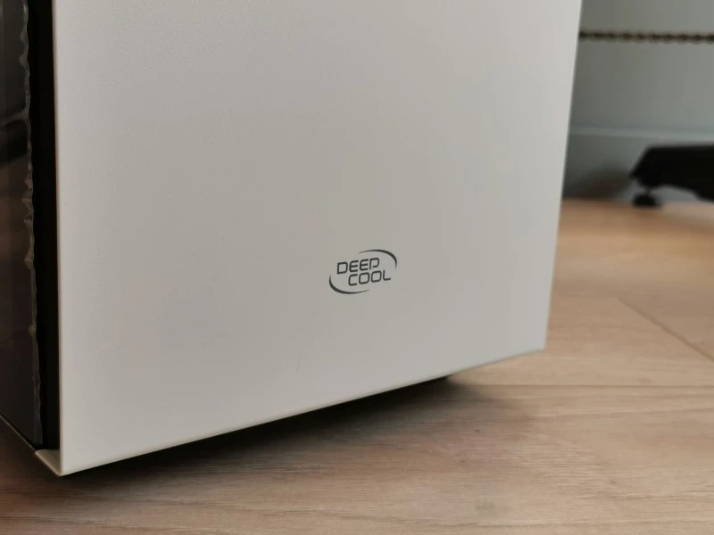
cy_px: 268
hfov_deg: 45.8
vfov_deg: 35.1
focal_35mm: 41
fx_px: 846
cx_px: 357
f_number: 1.6
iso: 50
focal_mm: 5.56
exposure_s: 1/146
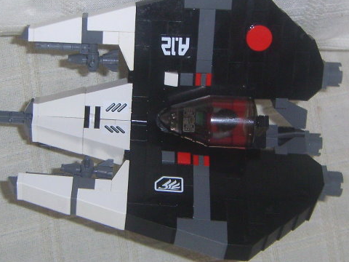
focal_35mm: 81
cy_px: 108
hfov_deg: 24.1
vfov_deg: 18.2
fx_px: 817
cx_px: 181
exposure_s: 1/30
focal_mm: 7.8
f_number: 2.8
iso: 100
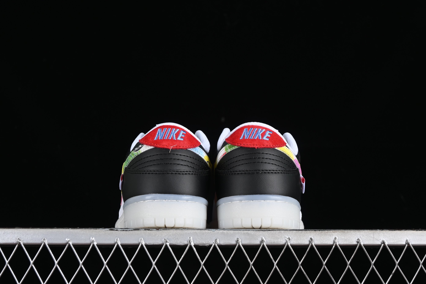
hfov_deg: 27.0
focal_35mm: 75
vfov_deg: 18.2
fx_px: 887
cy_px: 142
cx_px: 213
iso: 160
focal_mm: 50
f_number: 6.3
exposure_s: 1/60
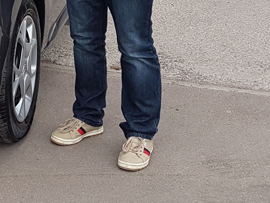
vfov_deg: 15.0
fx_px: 741
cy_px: -50
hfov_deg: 18.7
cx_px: -113
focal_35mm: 95
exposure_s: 1/100
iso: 50
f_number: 1.7
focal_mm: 4.2
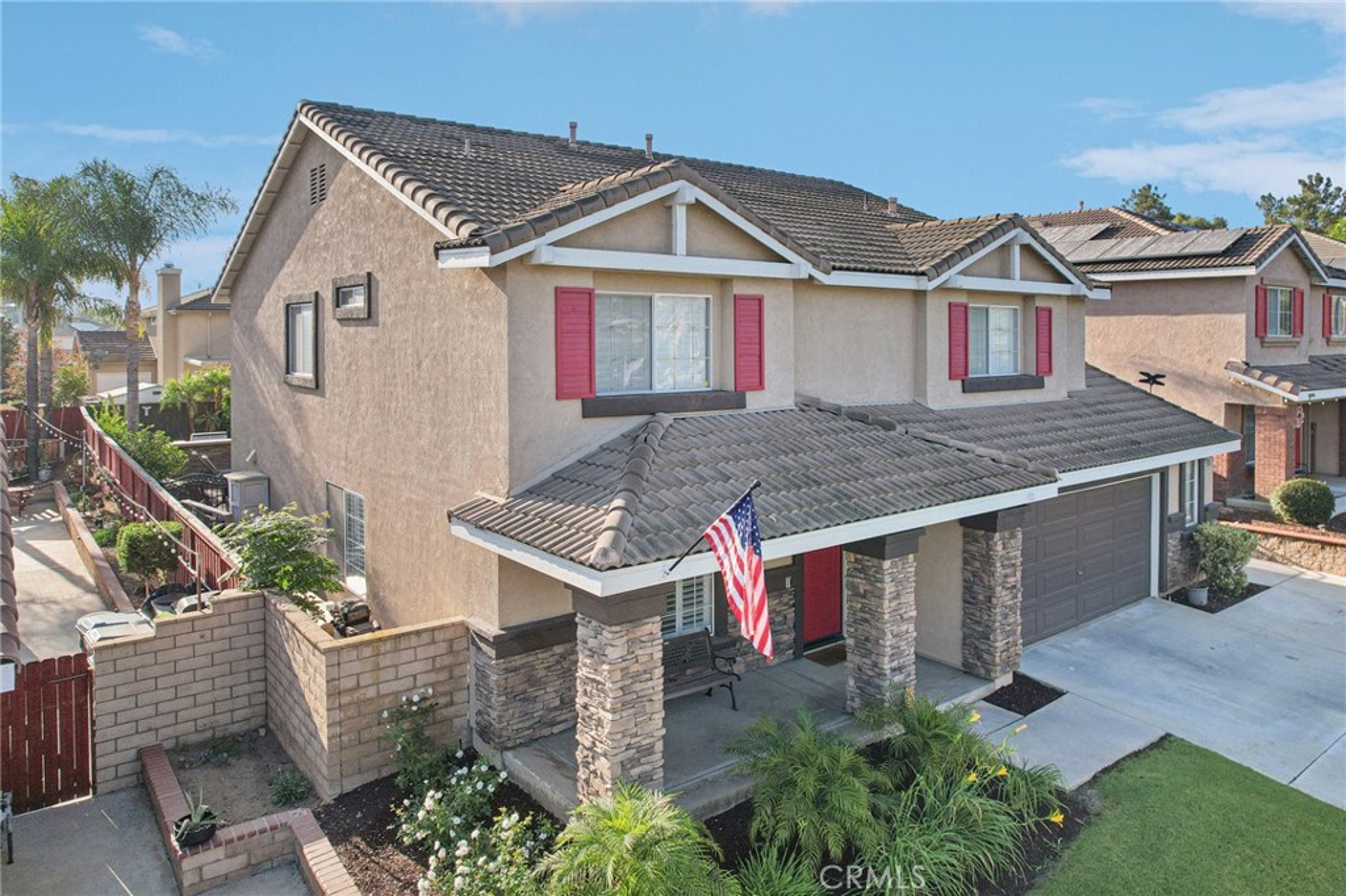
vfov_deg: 57.2
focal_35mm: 22
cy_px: 448
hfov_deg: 78.6
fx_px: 822
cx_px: 673
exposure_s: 1/1250
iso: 100
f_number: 2.8
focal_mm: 8.4
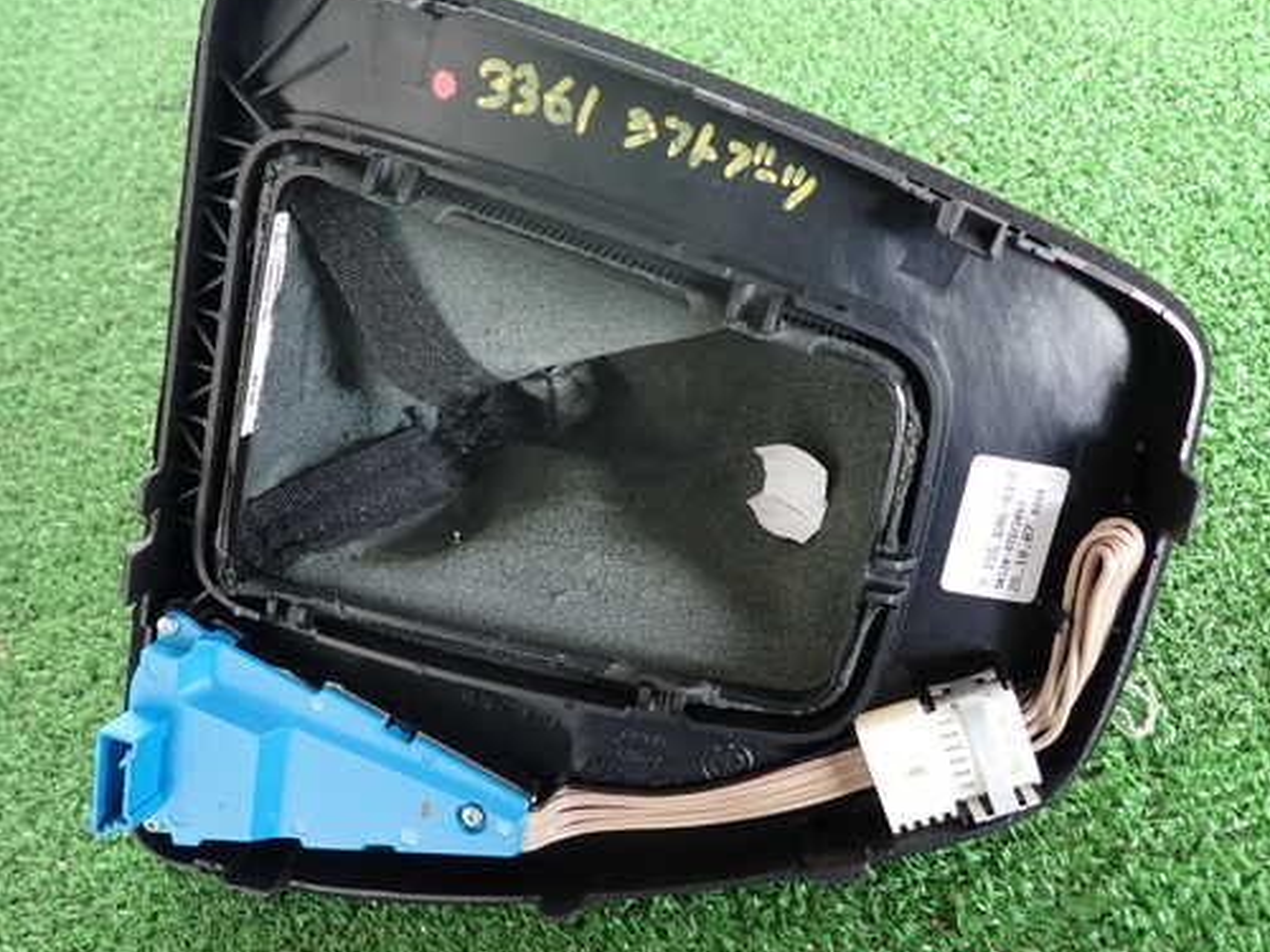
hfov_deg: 60.0
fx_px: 1101
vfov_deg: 46.8
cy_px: 449
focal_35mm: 30
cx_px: 635
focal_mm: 4.5
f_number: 2
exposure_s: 1/50
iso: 200
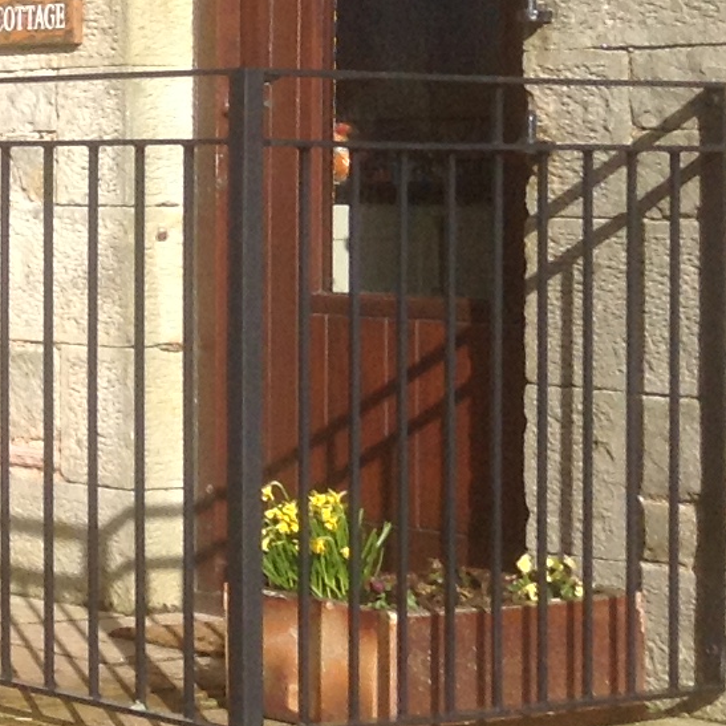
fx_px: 3274
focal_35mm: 138
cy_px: 159
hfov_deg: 11.6
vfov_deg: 12.6
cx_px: -642
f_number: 2.4
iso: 25
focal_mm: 3.3
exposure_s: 1/852
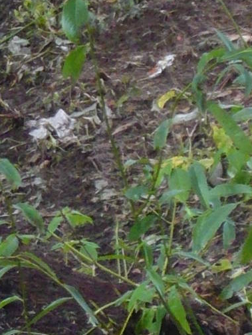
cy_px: 476
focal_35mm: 507
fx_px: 4919
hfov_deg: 2.9
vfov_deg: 3.9
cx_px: 84
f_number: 5.1
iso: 400
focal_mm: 16.5
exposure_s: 1/60
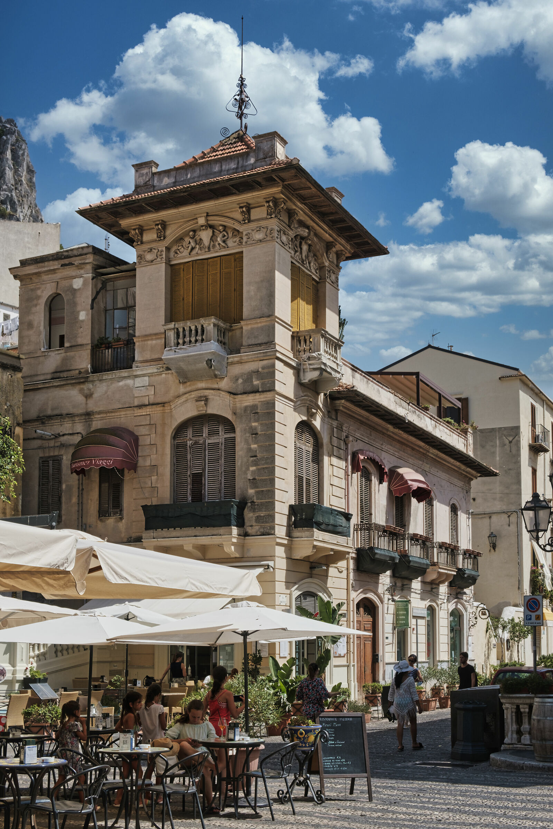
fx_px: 991
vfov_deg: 45.4
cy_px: 414
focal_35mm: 43
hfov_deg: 31.2
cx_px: 276
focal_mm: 28.9
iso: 160
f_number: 8
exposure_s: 1/280
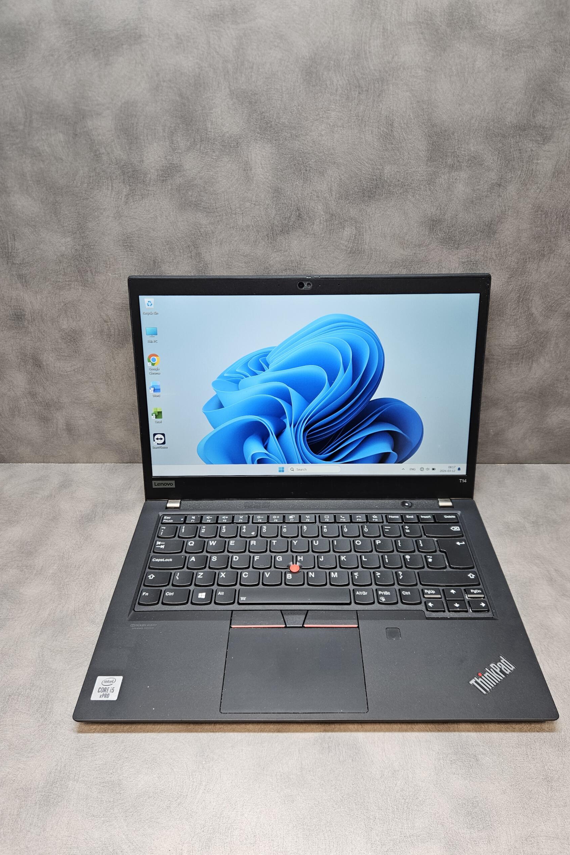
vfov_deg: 73.7
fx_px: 570
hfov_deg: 53.1
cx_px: 298
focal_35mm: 24
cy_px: 428
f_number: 1.8
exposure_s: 1/100
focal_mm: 5.4
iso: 160
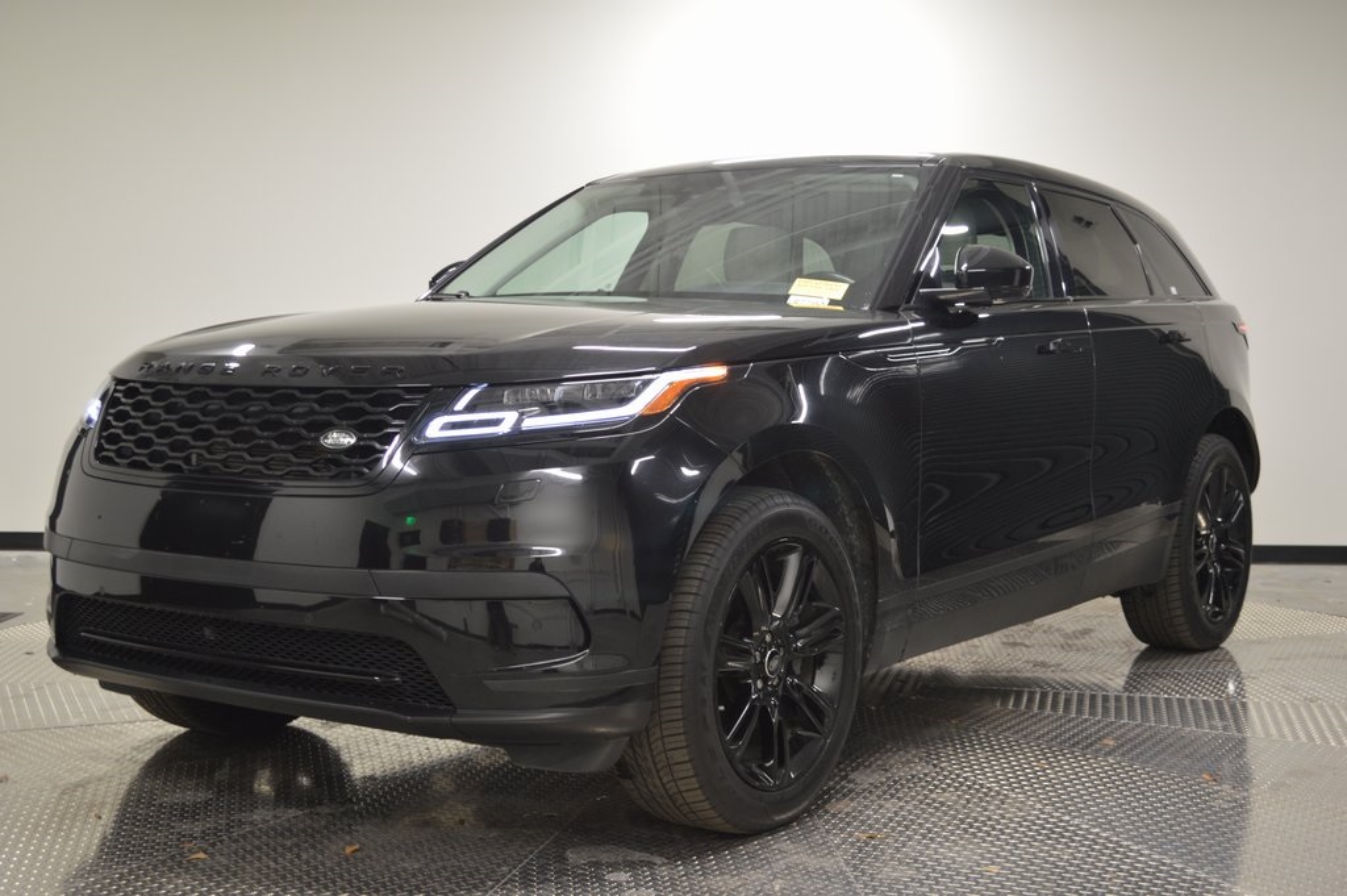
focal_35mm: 48
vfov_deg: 28.0
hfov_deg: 41.1
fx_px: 1795
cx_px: 674
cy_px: 448
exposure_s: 1/25
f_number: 4.8
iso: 400
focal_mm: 32
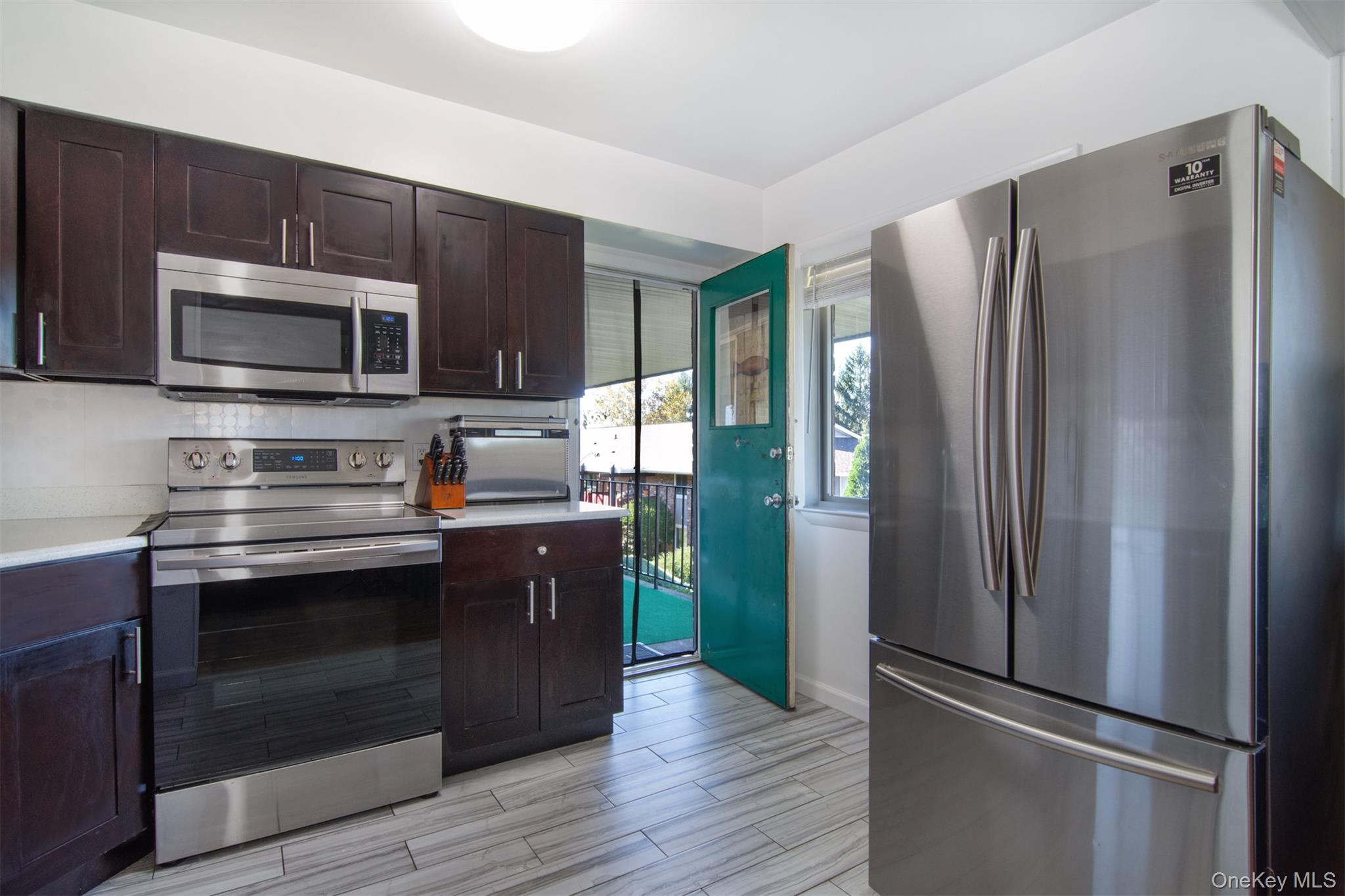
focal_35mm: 16
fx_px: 616
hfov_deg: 95.0
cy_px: 448
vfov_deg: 72.0
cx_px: 672
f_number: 8
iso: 640
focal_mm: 11
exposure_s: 1/40
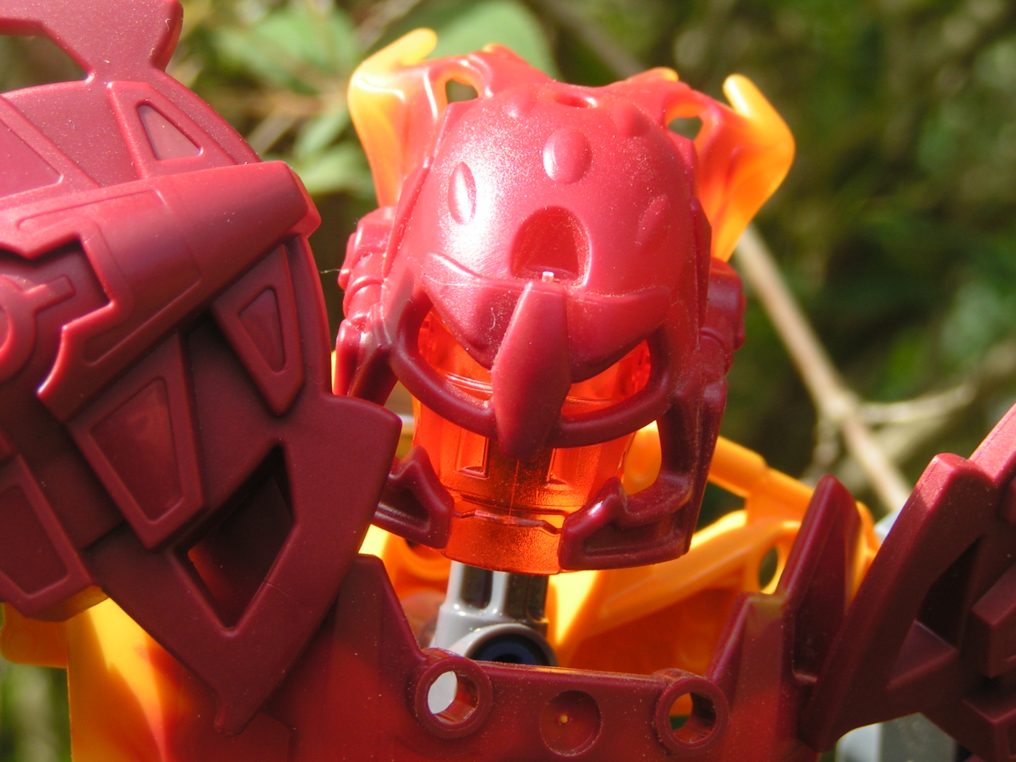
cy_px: 381
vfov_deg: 16.2
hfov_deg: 21.5
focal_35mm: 91
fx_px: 2671
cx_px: 508
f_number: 4.5
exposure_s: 1/125
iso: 50
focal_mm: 13.9
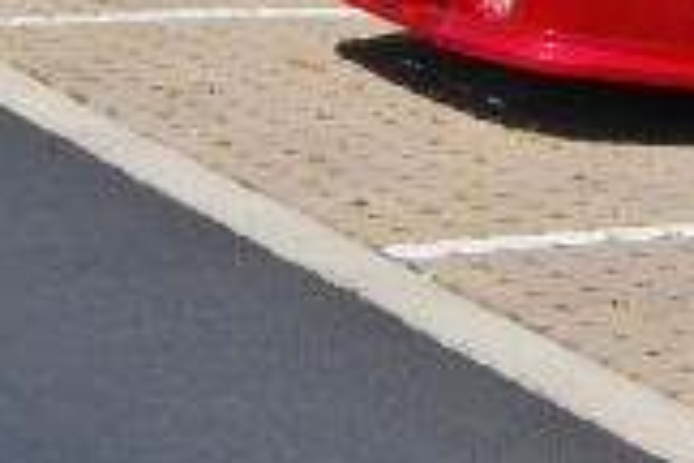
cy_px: -223
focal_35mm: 184
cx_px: 917
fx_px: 3546
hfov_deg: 10.9
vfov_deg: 7.3
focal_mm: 31
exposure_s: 1/320
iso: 200
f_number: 10
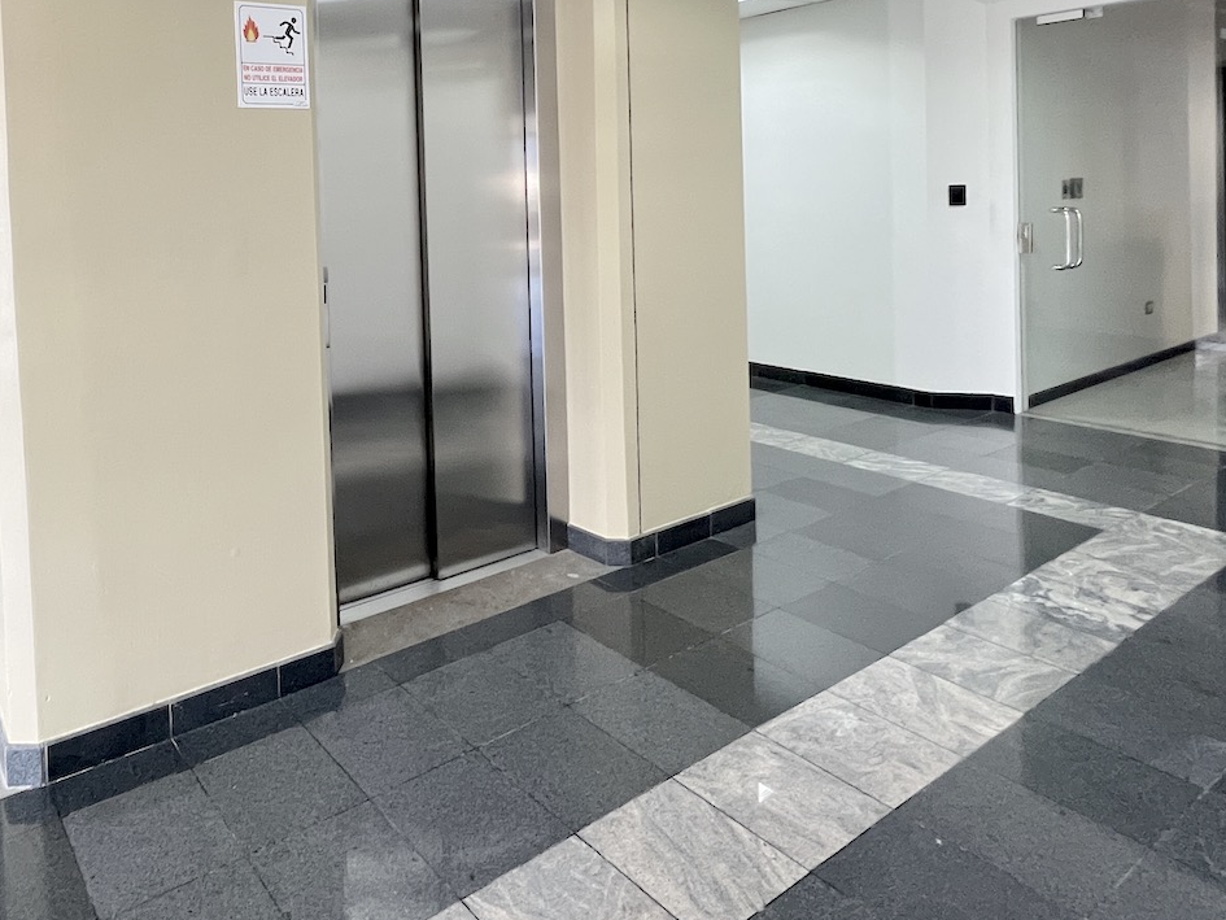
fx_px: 779
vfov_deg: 57.7
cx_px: 293
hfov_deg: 70.7
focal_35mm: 22
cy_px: 222
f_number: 1.8
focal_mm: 1.57
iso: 400
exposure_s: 1/60
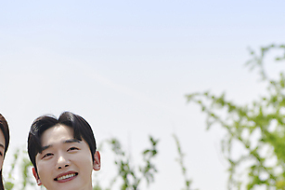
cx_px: 96
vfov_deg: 10.1
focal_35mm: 135
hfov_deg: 15.2
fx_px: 1068
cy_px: 182
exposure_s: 1/800
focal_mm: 58
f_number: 4.5
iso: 160
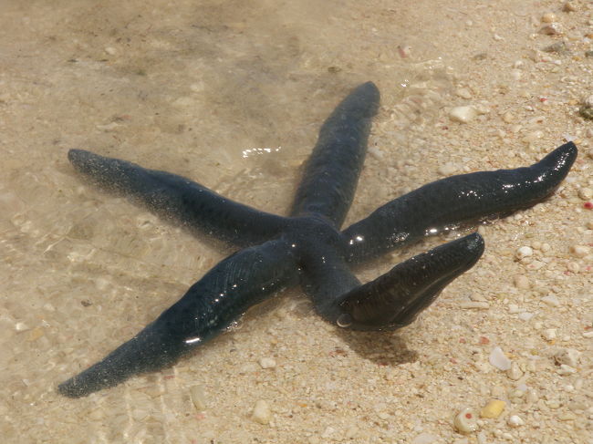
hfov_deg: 19.3
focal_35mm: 102
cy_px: 222
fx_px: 1747
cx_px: 296
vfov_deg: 14.5
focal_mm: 18.2
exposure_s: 1/400
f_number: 7.1
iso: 50
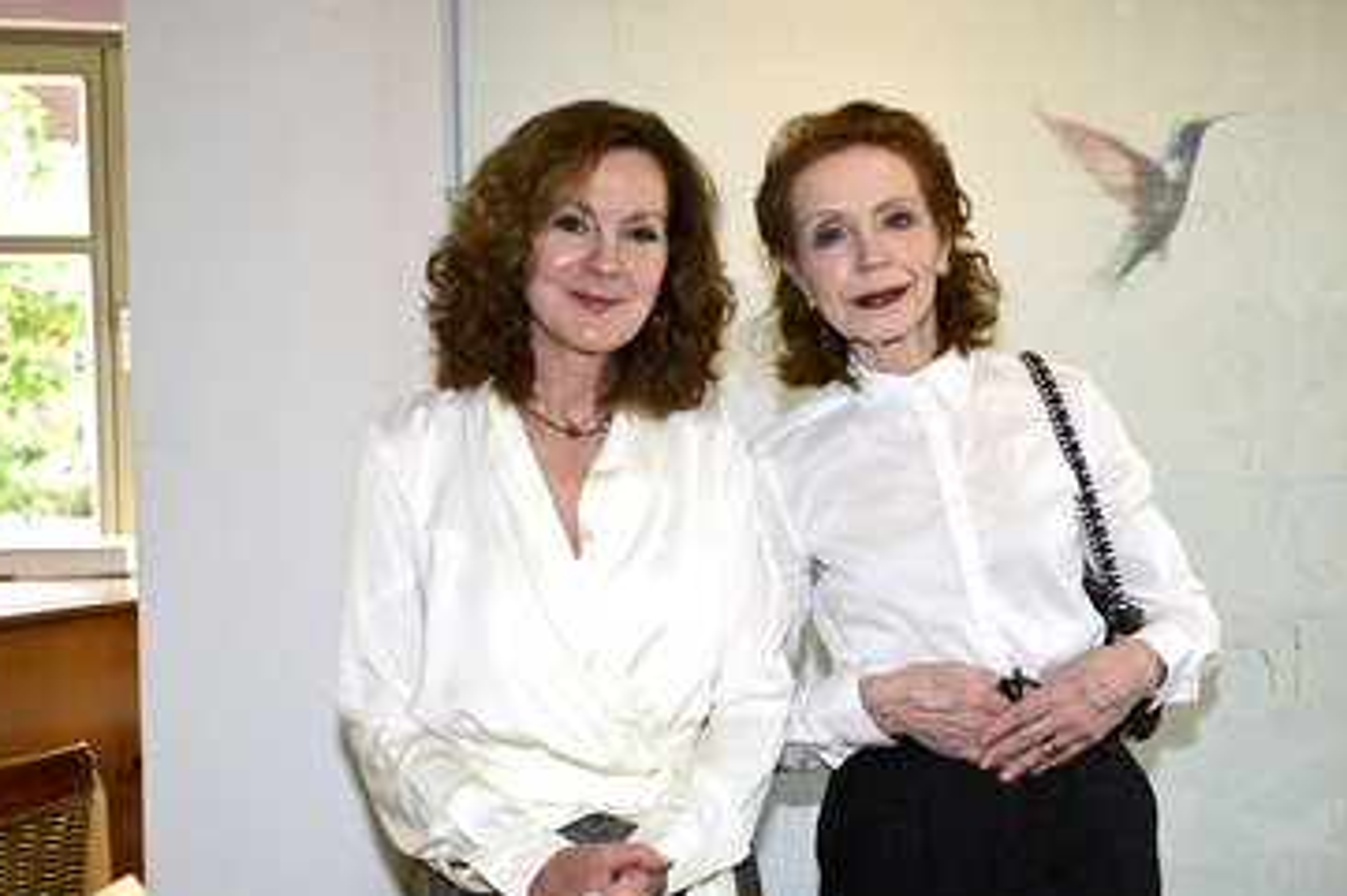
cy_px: 553
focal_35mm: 45
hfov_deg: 43.6
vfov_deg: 29.7
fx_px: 1682
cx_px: 733
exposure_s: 1/200
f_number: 5.6
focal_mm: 36
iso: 1250
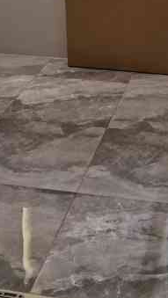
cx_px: 108
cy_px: -94
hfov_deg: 15.5
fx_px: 617
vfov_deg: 23.8
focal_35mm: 78
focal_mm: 4.75
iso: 160
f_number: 1.8
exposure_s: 1/100
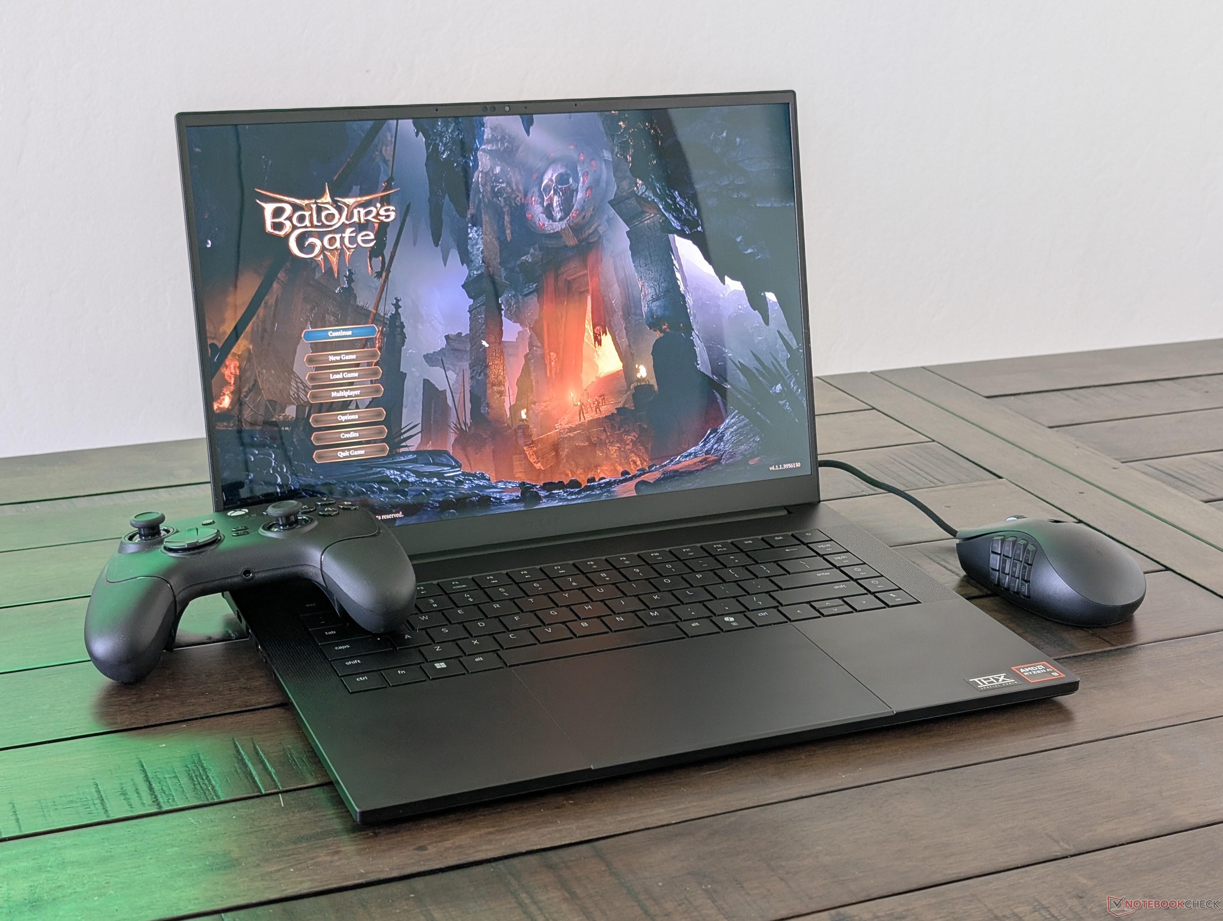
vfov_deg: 29.7
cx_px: 612
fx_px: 1734
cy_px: 460
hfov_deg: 38.9
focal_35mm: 49
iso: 67
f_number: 1.68
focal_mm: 6.9
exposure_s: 1/23.9
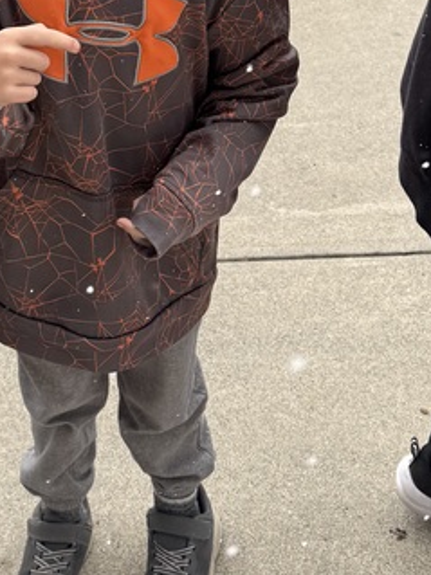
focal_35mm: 77
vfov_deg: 24.0
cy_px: -27
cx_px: 123
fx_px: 1279
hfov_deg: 19.0
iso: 80
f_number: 1.78
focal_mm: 6.76
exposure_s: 1/275
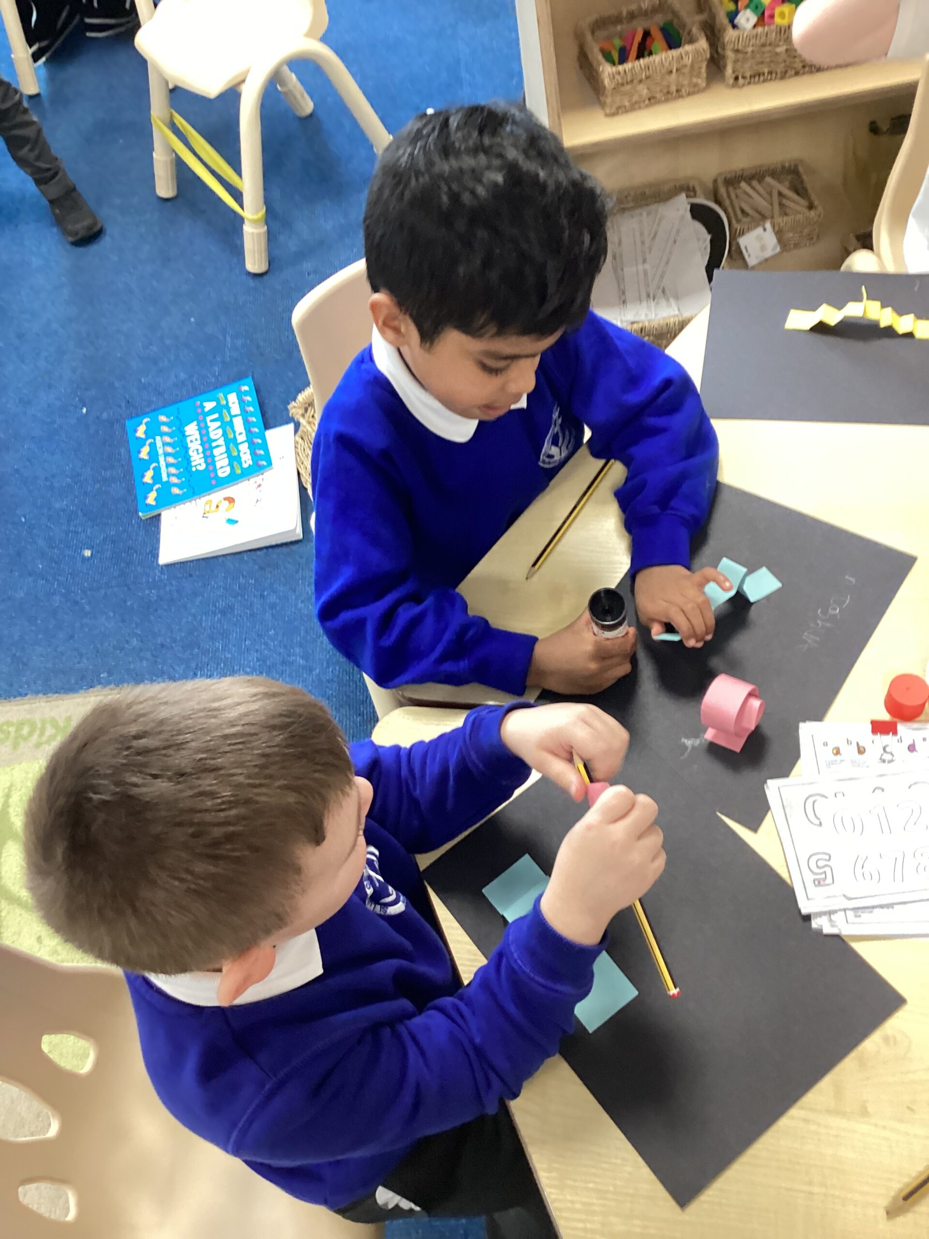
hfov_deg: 45.4
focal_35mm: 31
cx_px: 464
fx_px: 1109
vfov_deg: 58.4
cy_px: 620
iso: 250
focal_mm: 3.3
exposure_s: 1/33
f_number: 2.4
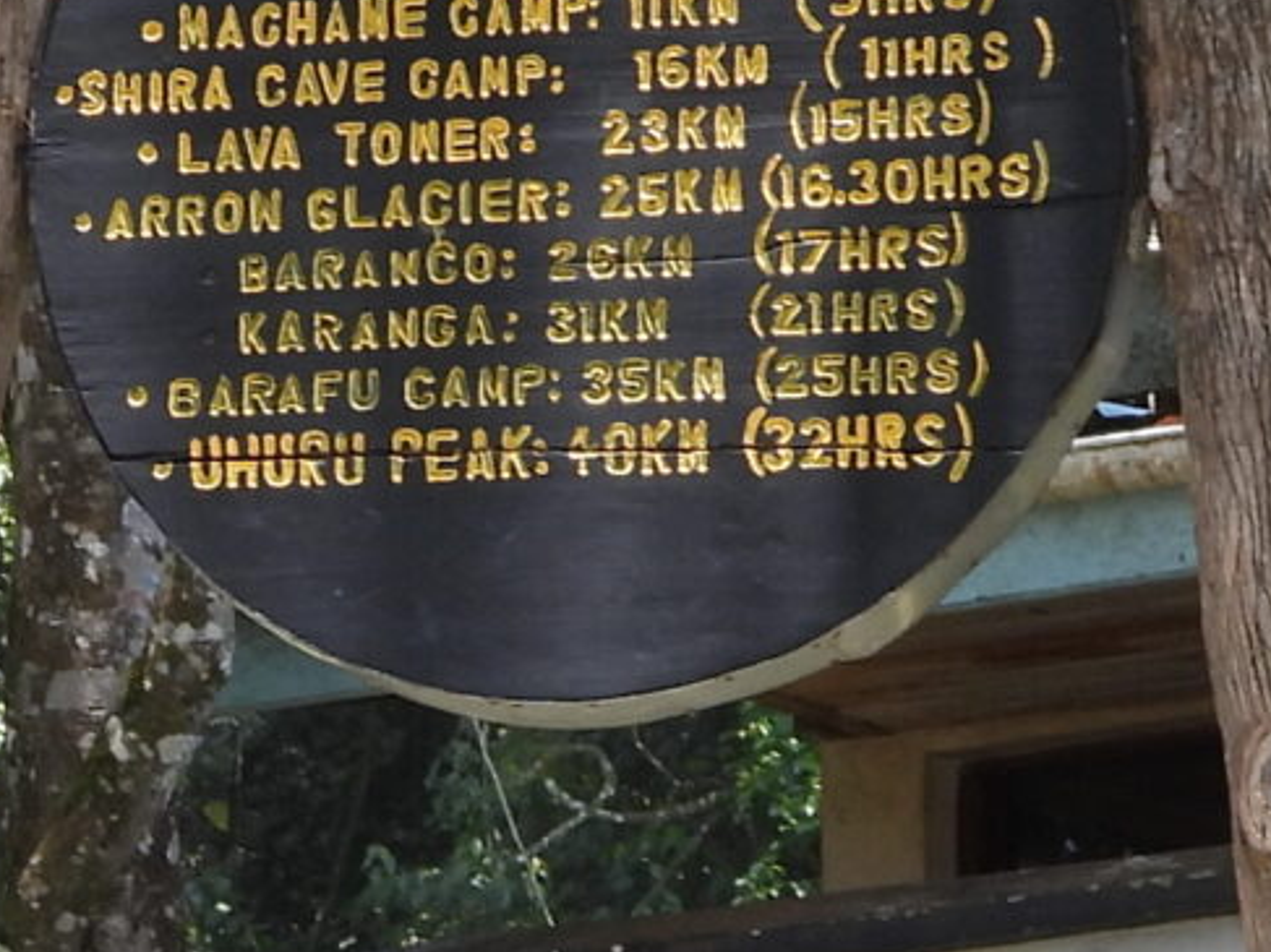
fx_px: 16409
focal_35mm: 447
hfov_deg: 4.4
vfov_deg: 3.3
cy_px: 858
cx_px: 5
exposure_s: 1/200
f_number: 3.5
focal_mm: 15.3
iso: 100
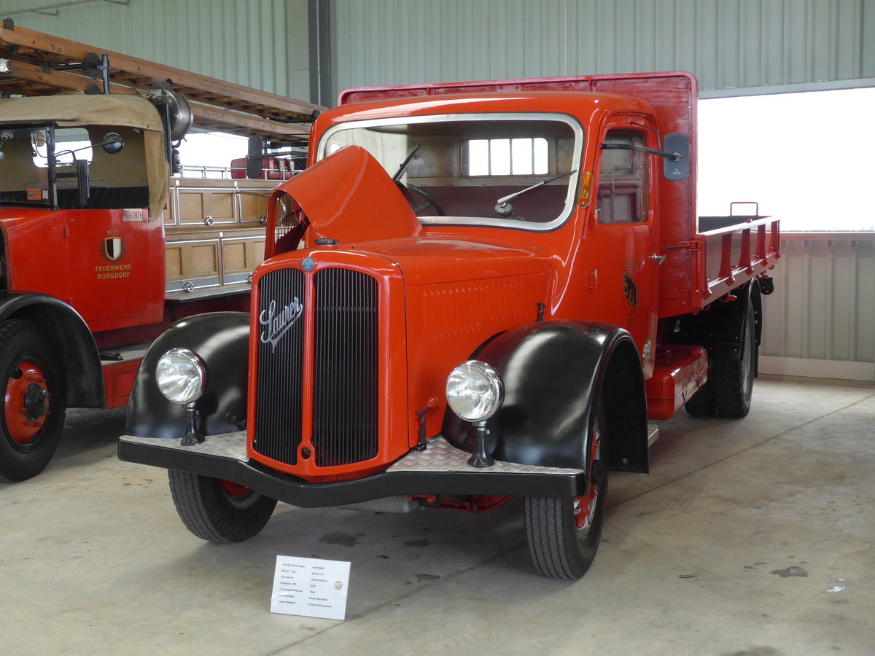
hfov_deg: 38.9
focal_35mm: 49
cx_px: 438
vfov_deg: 29.7
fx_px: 1239
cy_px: 328
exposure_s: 1/125
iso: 400
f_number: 3.2
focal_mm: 10.1
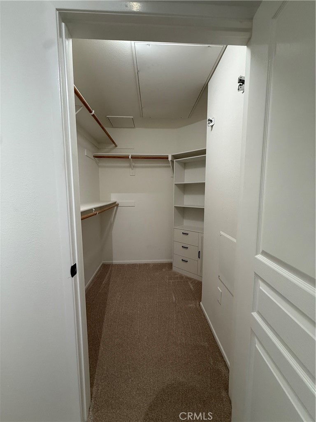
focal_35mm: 14
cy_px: 211
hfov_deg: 85.7
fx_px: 170
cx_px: 158
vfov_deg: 102.1
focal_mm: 2.22
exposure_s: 1/60
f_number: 2.2
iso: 200
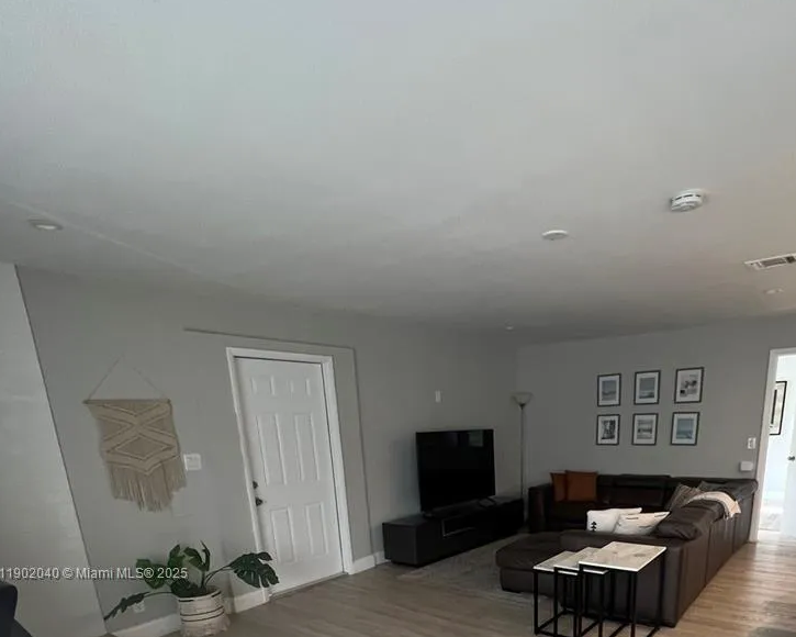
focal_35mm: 21
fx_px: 495
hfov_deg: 76.7
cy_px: 574
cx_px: 481
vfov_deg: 56.5
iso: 250
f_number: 1.8
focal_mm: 1.57
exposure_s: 1/59
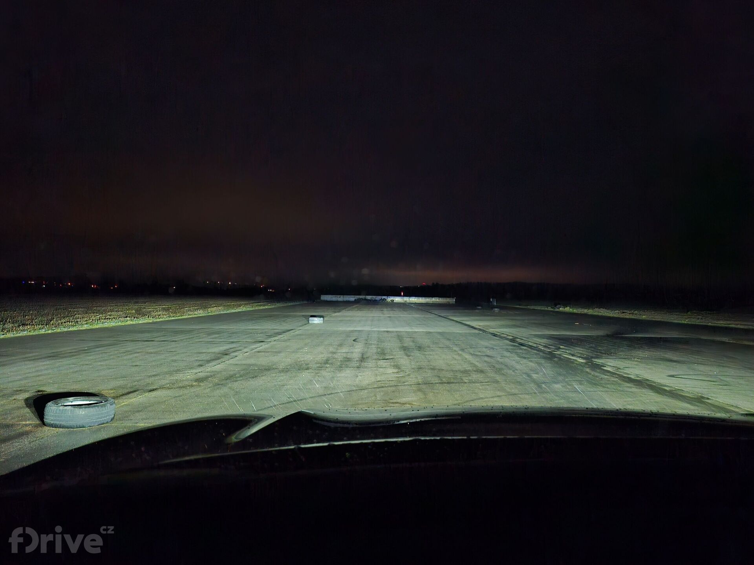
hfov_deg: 73.9
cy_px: 282
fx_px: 501
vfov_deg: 58.9
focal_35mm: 23
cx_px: 377
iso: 3200
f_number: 1.8
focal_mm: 5.54
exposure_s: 1/10
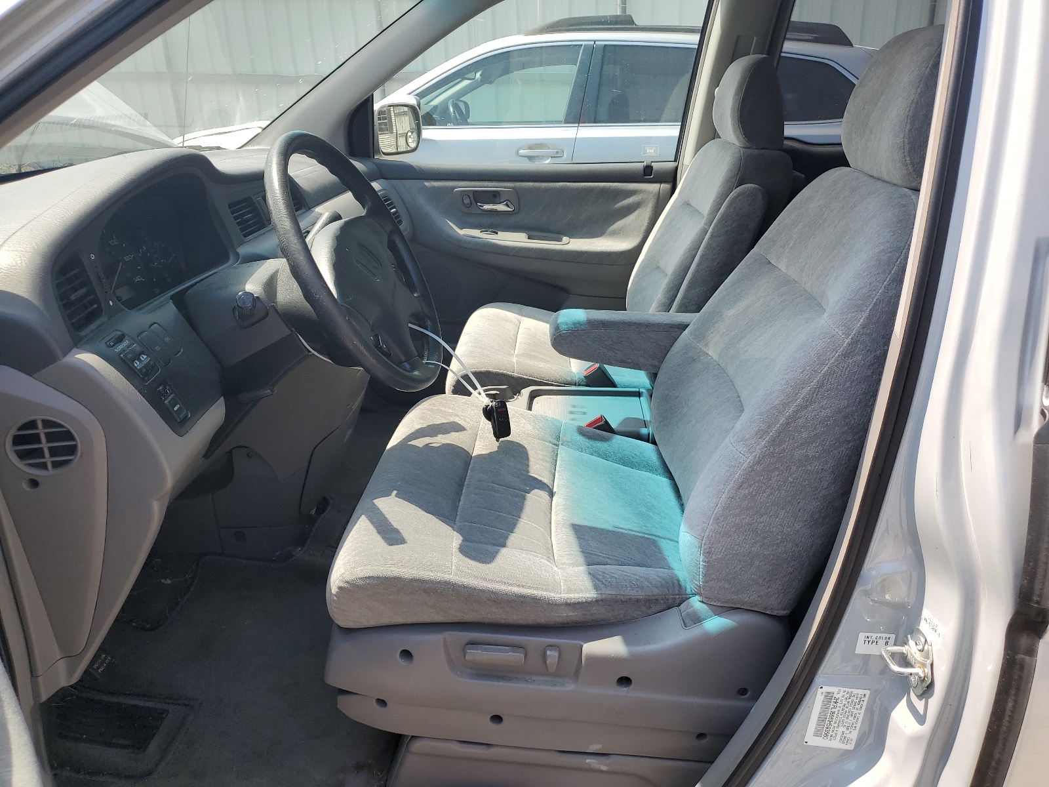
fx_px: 788
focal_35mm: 26
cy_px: 394
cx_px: 524
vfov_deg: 53.1
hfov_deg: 67.3
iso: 50
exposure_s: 1/1250
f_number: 1.5
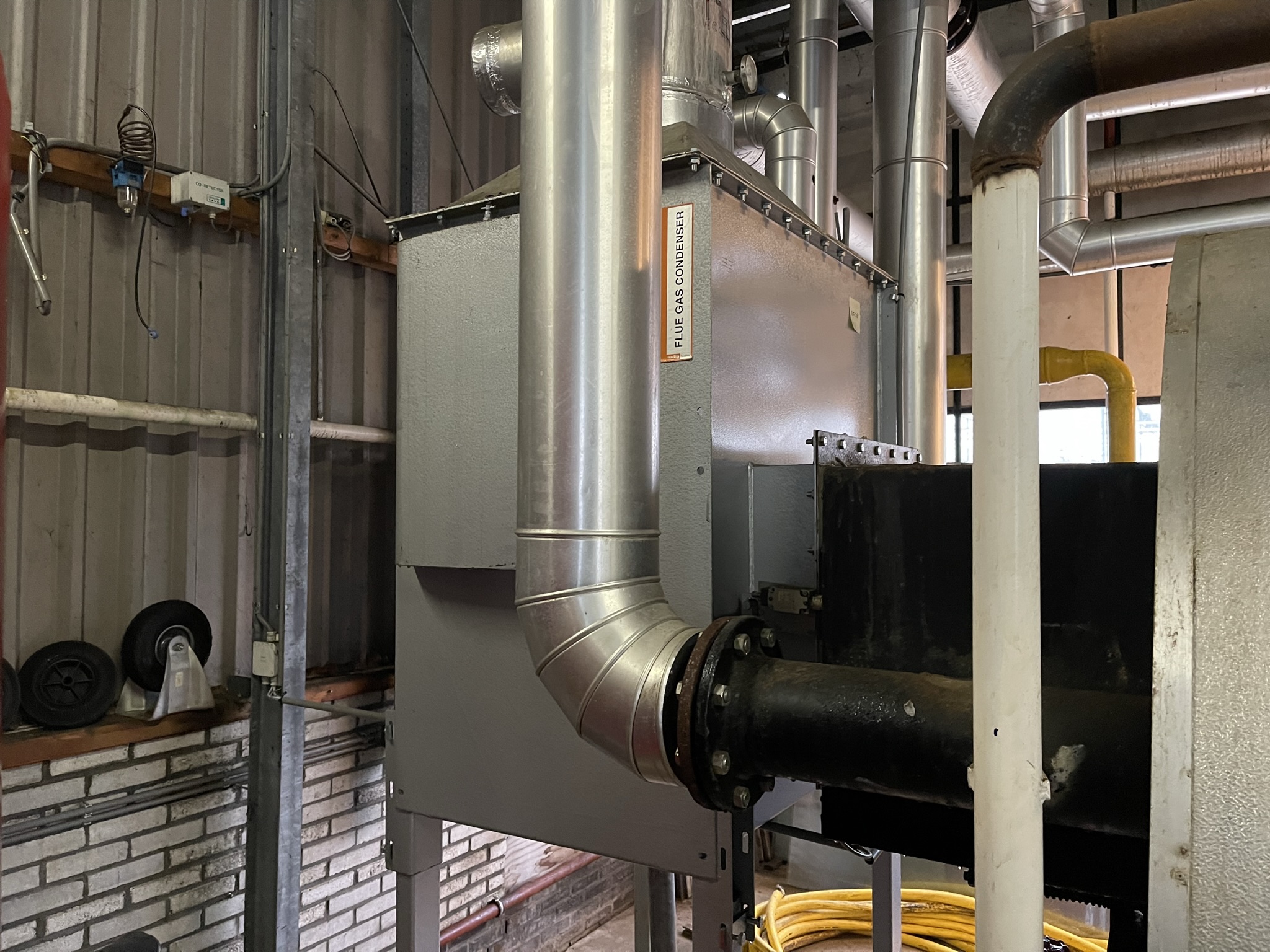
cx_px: 635
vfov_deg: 53.1
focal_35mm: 26
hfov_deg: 67.3
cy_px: 476
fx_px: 954
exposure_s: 1/33
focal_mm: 5.1
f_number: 1.6
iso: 640
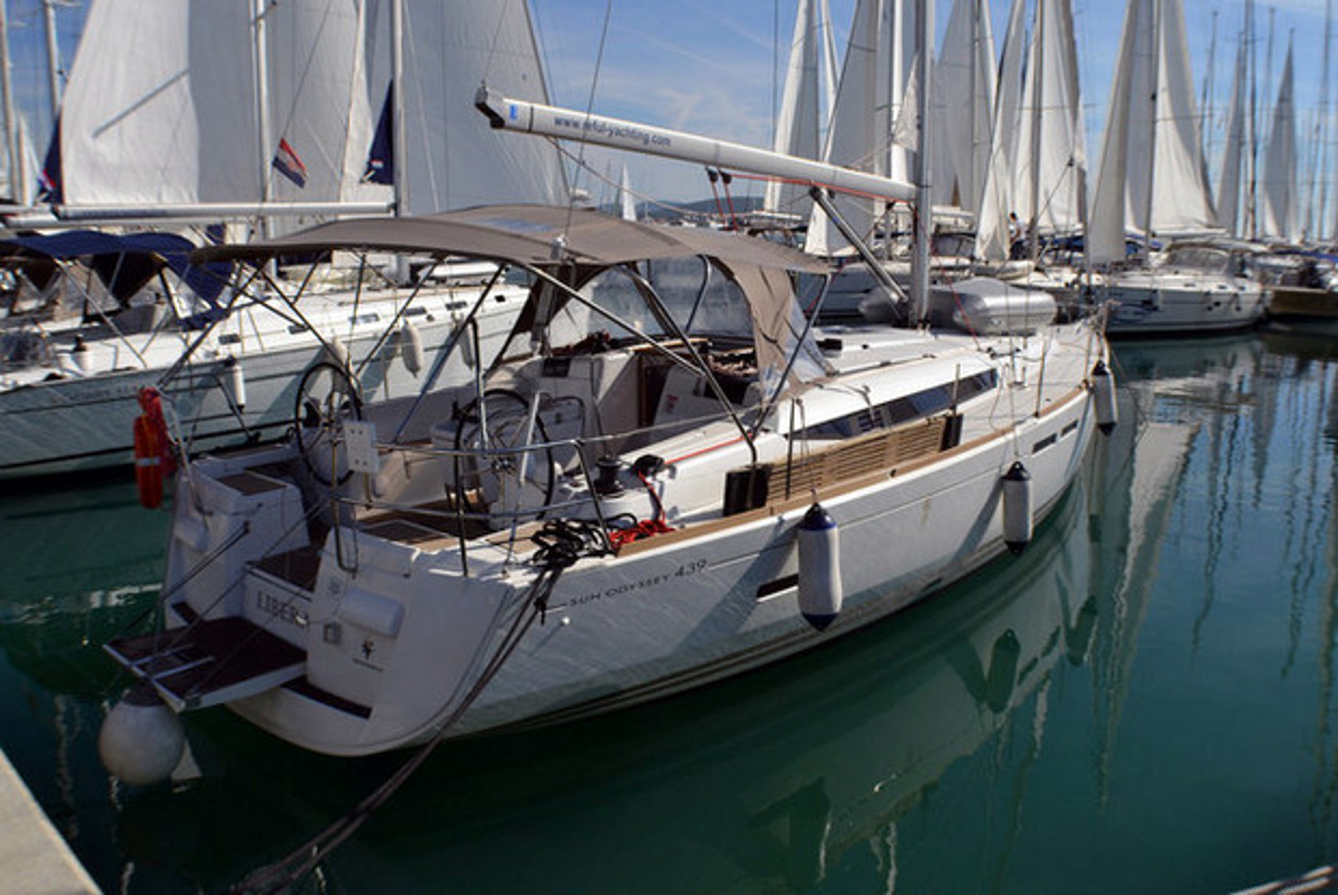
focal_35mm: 36
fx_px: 1340
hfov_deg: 53.1
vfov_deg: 37.0
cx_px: 669
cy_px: 448
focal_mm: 24
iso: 100
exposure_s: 1/320
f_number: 9
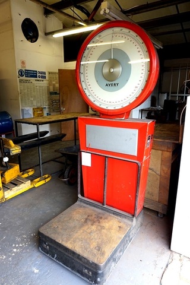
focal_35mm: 24
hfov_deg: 53.1
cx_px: 95
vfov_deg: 73.7
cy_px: 142
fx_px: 190
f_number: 4
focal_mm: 16
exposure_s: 1/160
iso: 500
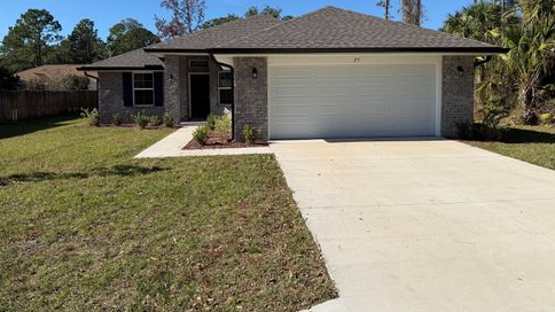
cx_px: 283
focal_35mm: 27
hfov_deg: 69.9
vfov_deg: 42.4
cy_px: 108
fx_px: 397
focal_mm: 6.76
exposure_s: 1/6173
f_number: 1.78
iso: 80
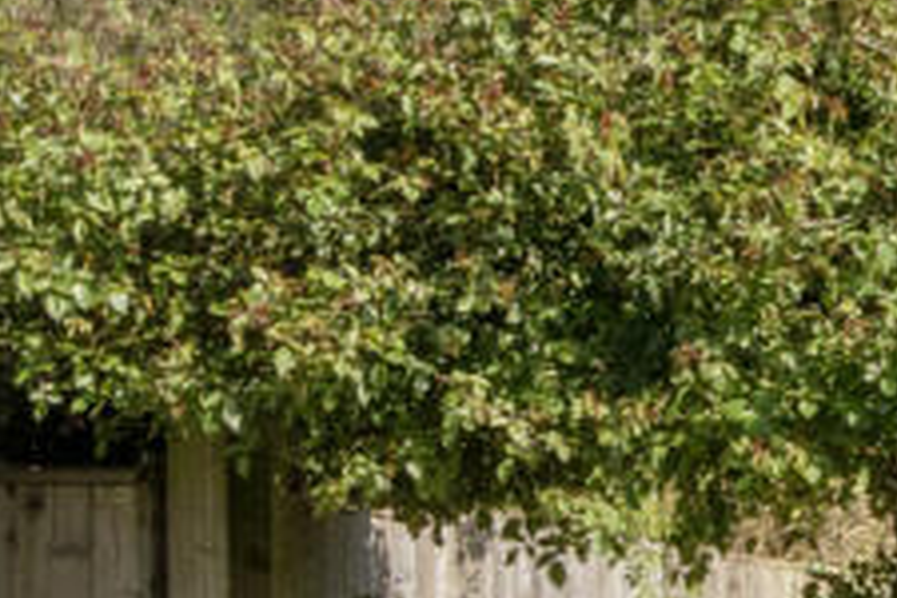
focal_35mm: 164
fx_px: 4086
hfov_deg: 11.6
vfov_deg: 8.3
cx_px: 1583
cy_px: 628
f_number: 8
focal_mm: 24
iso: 400
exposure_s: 1/1600
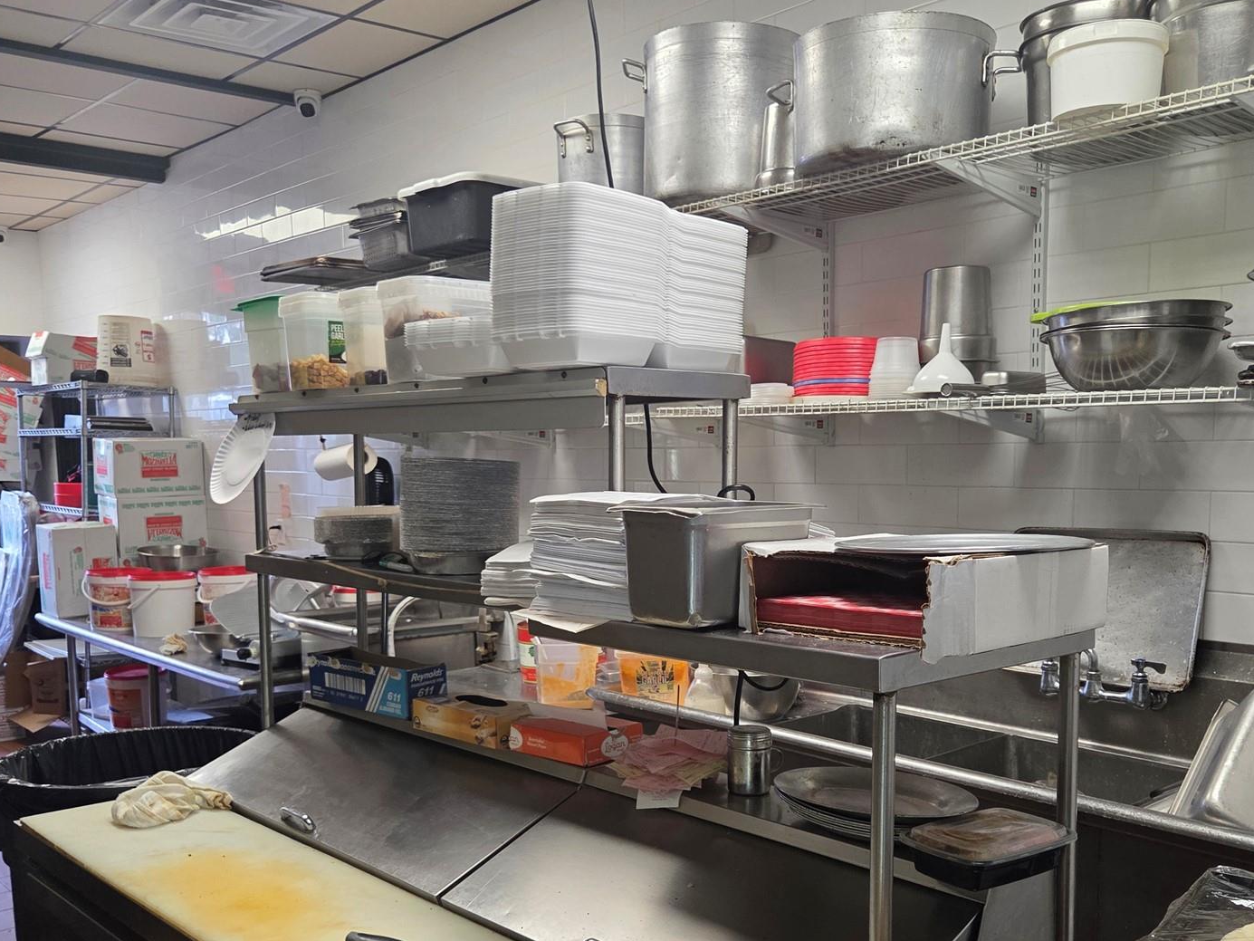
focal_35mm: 34
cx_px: 640
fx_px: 1232
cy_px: 623
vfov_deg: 41.3
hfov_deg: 53.9
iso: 200
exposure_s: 1/120
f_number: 1.8
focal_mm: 5.4
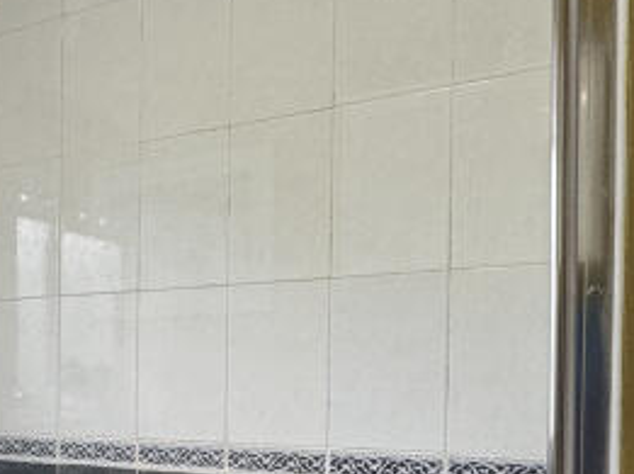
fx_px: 1006
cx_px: -192
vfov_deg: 25.8
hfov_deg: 28.6
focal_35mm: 55
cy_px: 411
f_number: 2.2
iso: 80
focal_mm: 2.22
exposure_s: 1/99
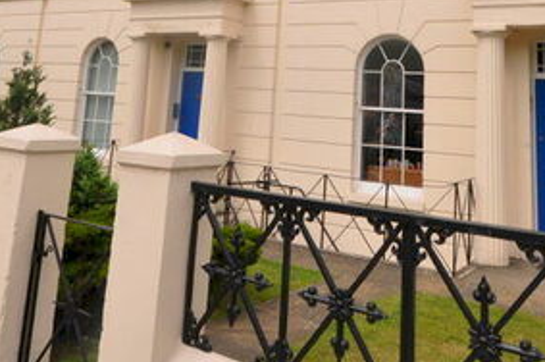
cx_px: 300
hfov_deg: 45.8
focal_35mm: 43
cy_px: -38
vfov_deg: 28.5
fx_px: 644
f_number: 10
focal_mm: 11.5
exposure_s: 1/400
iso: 200
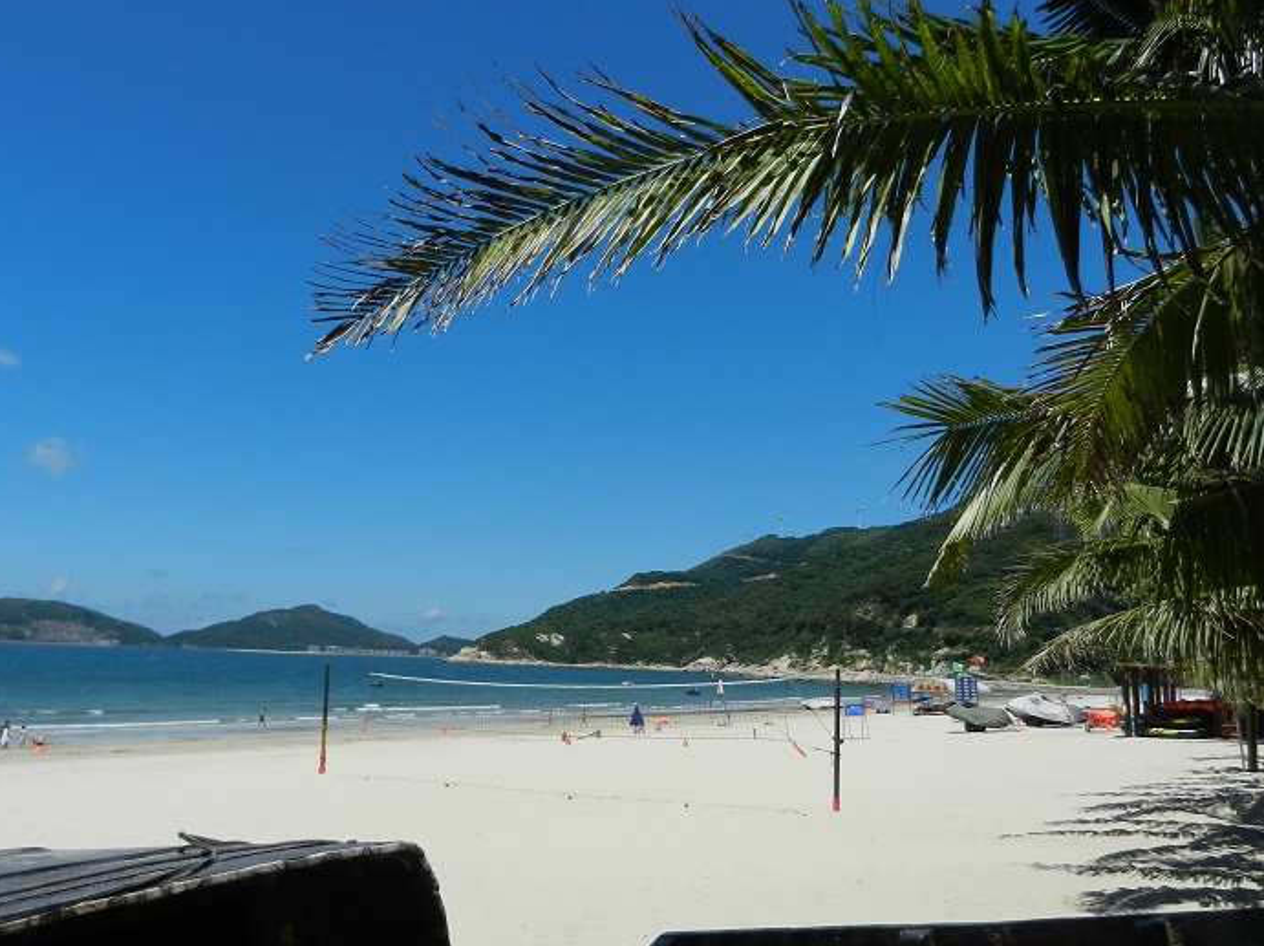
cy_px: 532
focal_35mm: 29
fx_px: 1058
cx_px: 579
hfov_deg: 61.6
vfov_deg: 48.1
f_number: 7
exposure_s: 1/800
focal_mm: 4.5
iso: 160
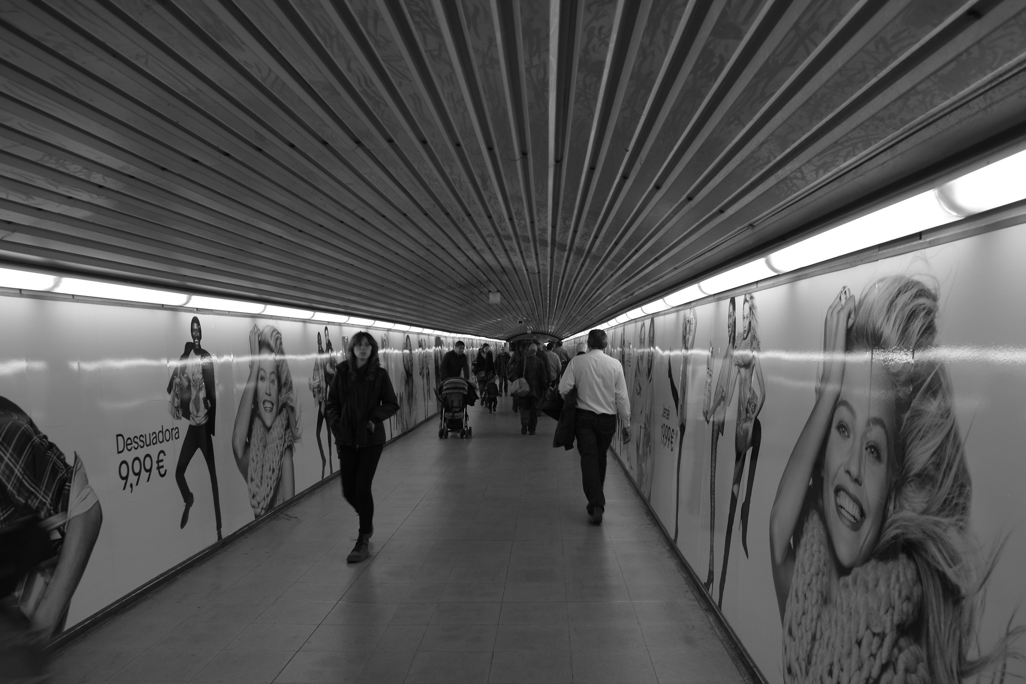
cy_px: 342
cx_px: 513
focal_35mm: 27
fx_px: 769
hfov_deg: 67.4
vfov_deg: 47.9
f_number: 4.5
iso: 400
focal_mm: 18
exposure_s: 1/30
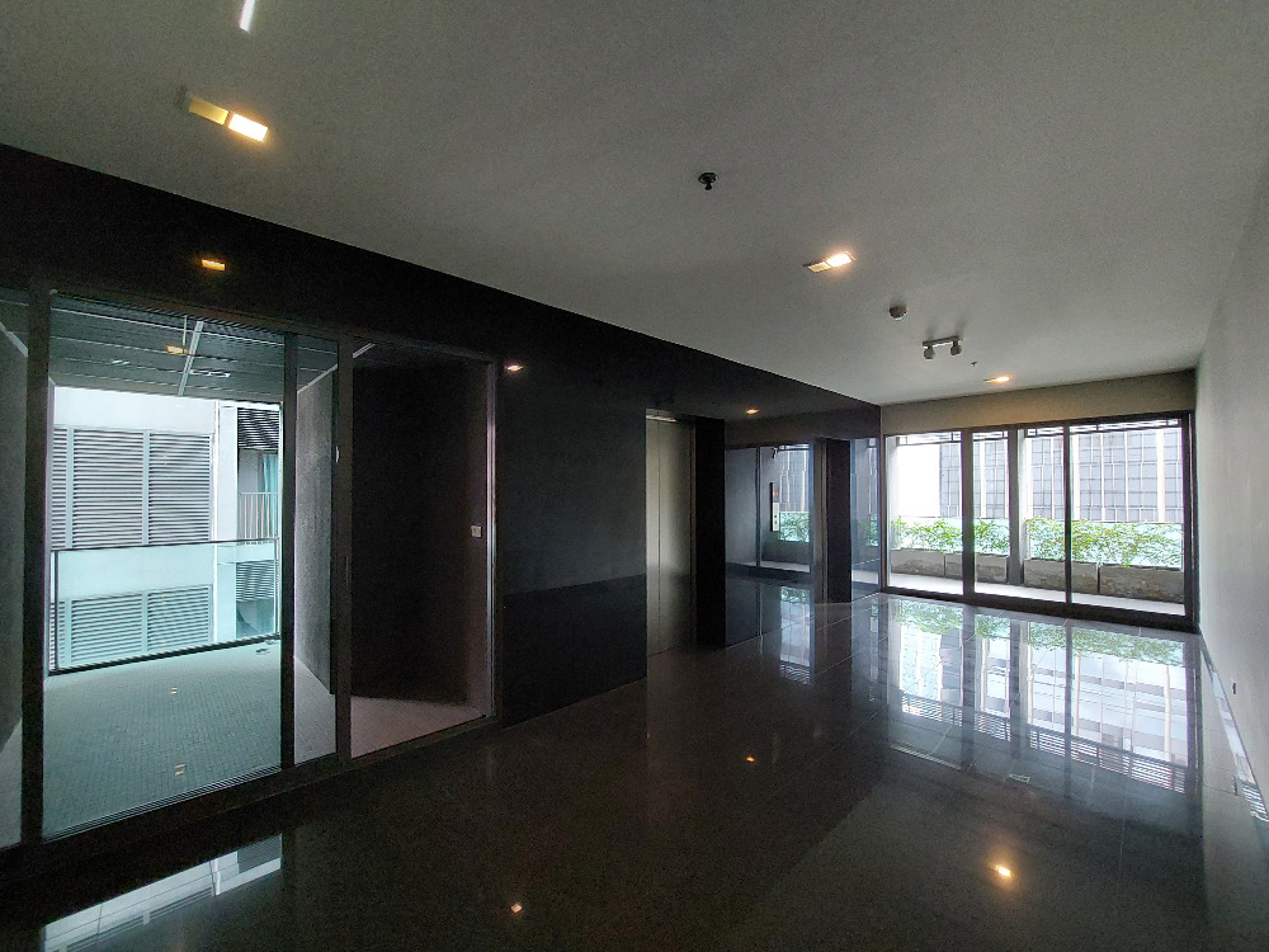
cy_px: 476
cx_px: 634
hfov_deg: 106.2
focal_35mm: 13
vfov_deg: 89.9
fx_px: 477
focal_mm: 1.74
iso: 400
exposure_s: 1/33
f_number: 2.2
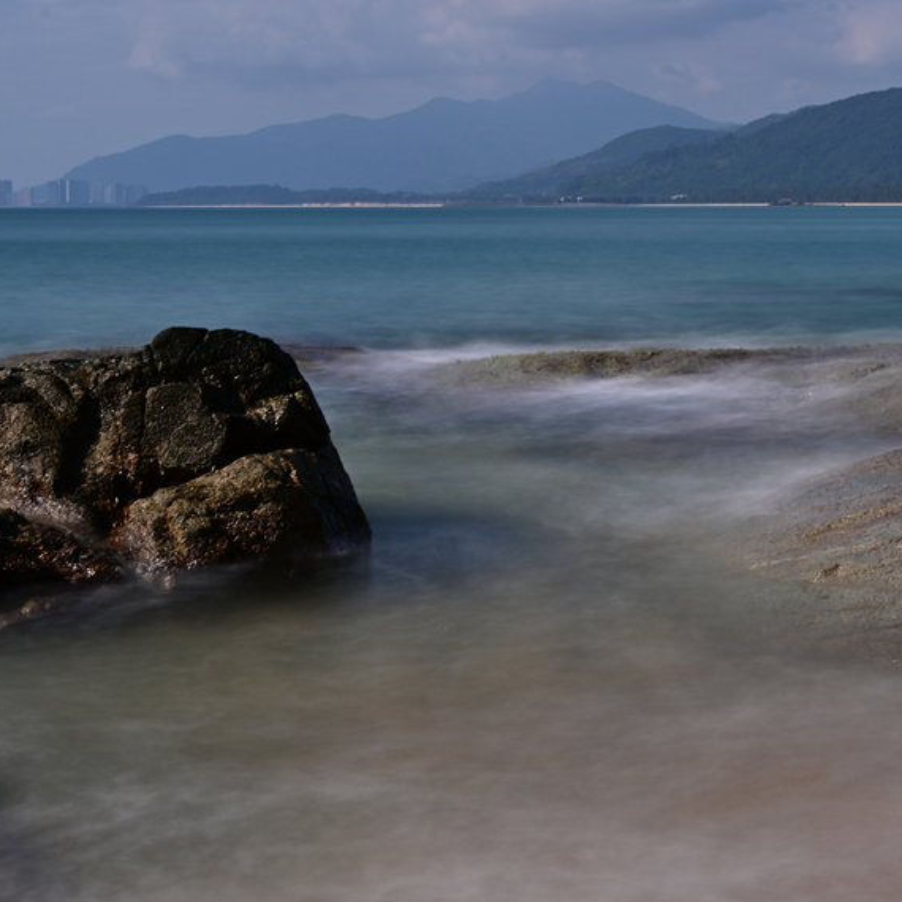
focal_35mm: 77
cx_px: 763
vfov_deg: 22.4
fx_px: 2270
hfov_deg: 22.1
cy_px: 329
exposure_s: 8
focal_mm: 43
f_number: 18
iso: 64
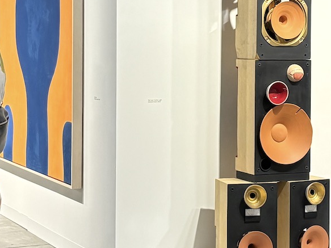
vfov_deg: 13.8
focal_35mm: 107
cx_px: 176
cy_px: 66
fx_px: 1023
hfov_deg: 18.4
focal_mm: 5.96
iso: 125
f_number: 1.6
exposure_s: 1/120
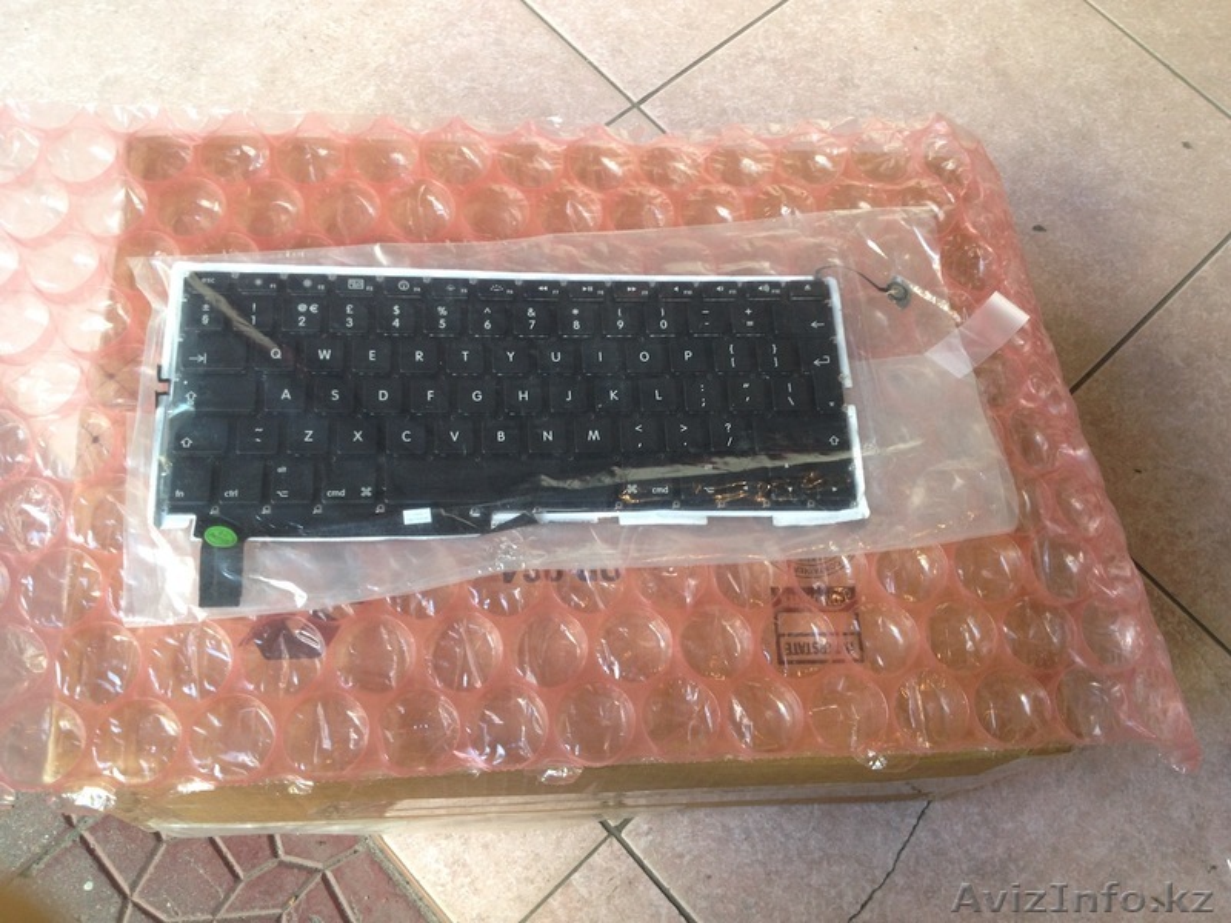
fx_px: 1245
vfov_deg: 40.7
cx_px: 616
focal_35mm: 35
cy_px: 462
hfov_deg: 52.6
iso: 50
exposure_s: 1/20
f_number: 2.4
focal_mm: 4.28
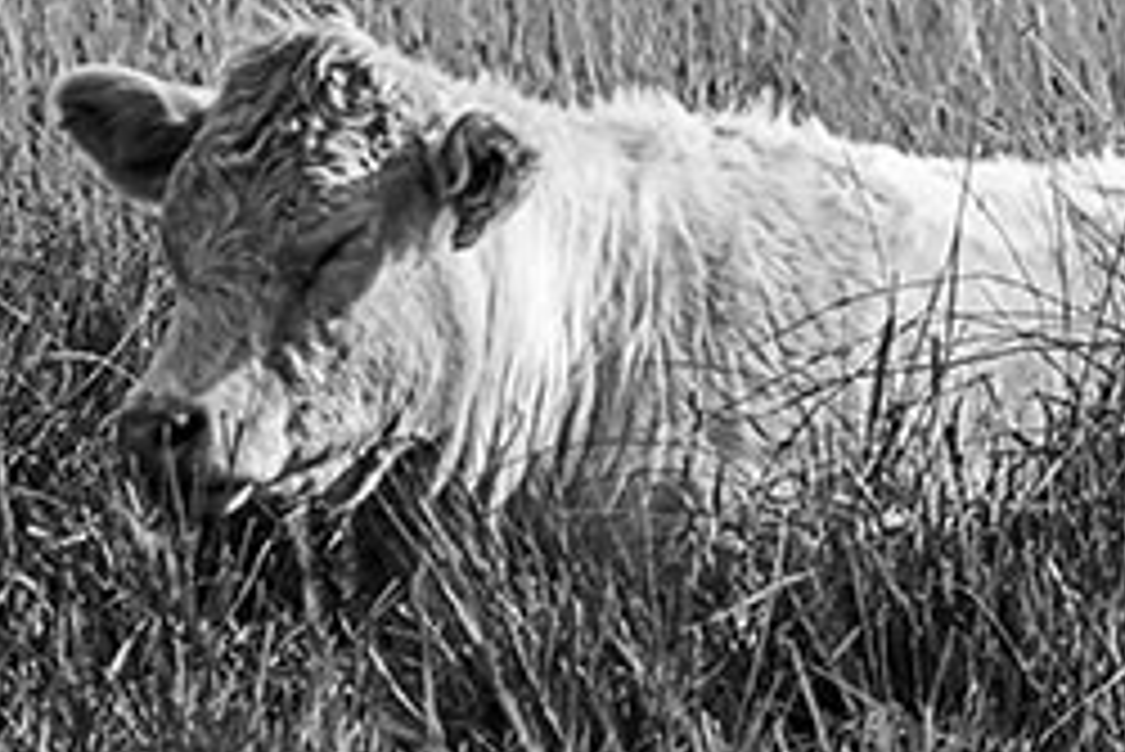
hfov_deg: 0.9
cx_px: 774
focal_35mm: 2400
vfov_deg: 0.6
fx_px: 75040
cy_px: 439
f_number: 13
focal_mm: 1200
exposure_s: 1/1250
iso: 1600
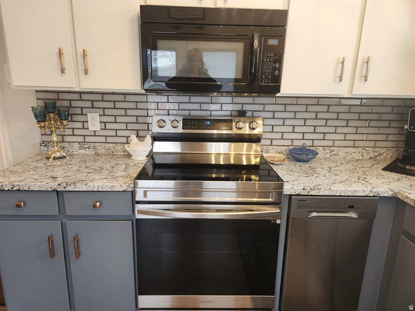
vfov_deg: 58.9
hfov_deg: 73.9
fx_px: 276
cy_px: 156
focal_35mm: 23
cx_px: 208
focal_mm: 5.4
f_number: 1.8
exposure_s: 1/120
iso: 400
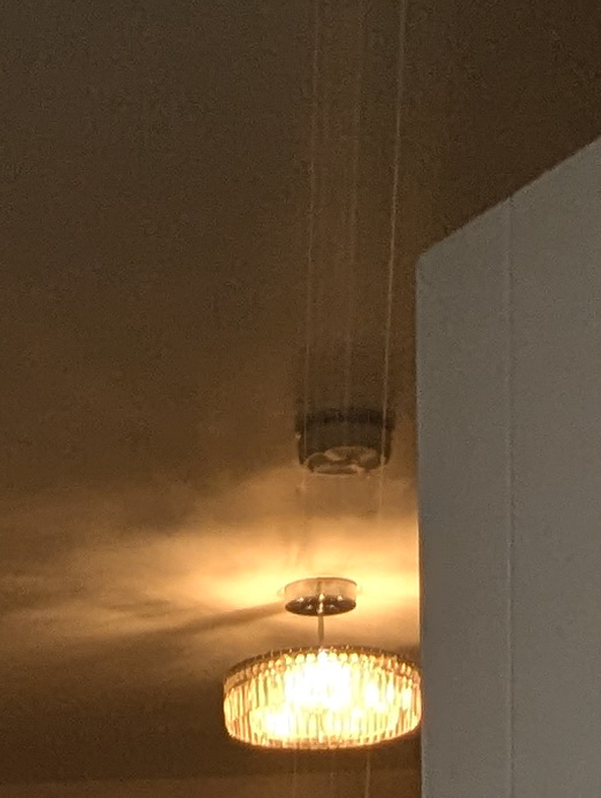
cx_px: 294
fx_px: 2169
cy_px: 2003
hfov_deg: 15.8
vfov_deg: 13.7
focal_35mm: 94
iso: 83
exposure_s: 1/50
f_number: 2.2
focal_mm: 2.35
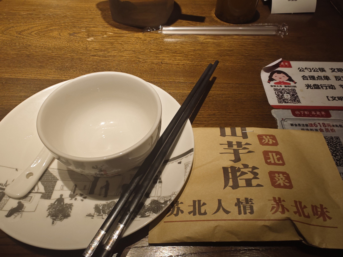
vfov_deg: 58.9
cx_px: 172
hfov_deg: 73.9
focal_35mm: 23
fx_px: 228
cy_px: 128
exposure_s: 1/50.3
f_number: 2.2
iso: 77
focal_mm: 2.59
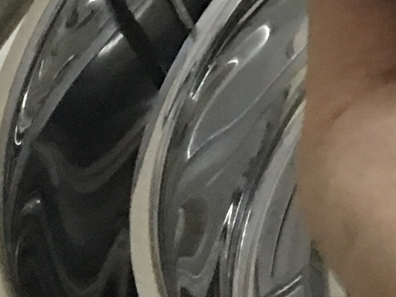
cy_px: -380
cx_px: 889
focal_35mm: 175
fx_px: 2002
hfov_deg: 10.1
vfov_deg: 7.9
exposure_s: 1/10
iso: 100
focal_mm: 4.15
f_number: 2.2
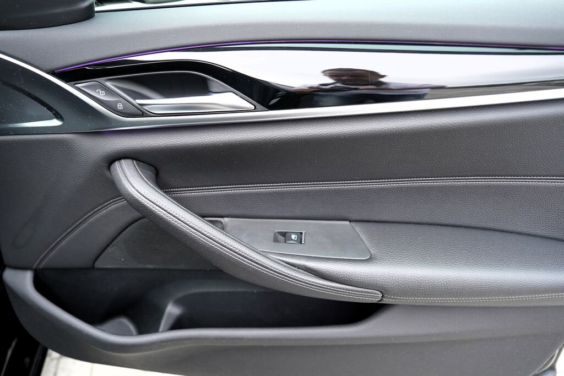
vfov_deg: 53.1
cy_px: 188
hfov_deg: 73.7
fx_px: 376
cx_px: 282
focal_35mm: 24
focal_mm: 24
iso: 1600
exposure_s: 1/160
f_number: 3.2
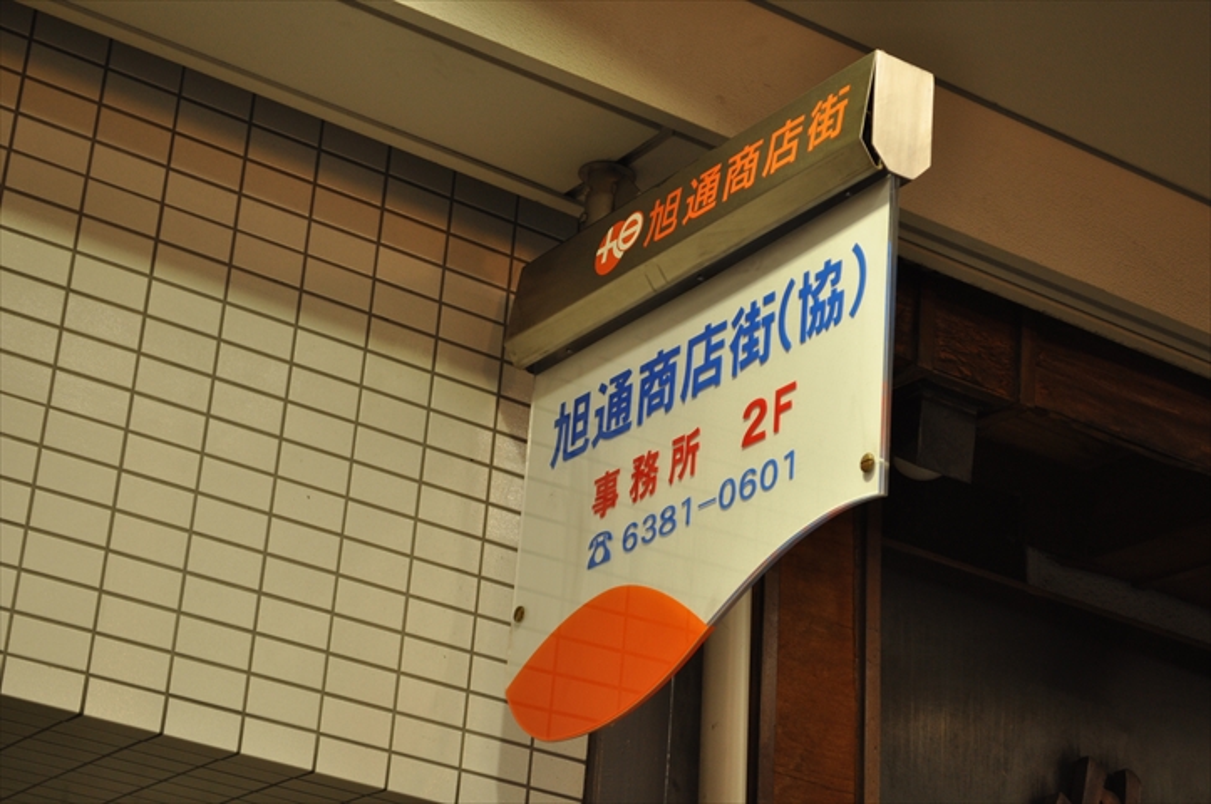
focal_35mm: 82
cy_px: 402
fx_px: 2771
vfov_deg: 16.5
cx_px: 606
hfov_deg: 24.6
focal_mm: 55
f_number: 5.6
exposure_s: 1/40
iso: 400
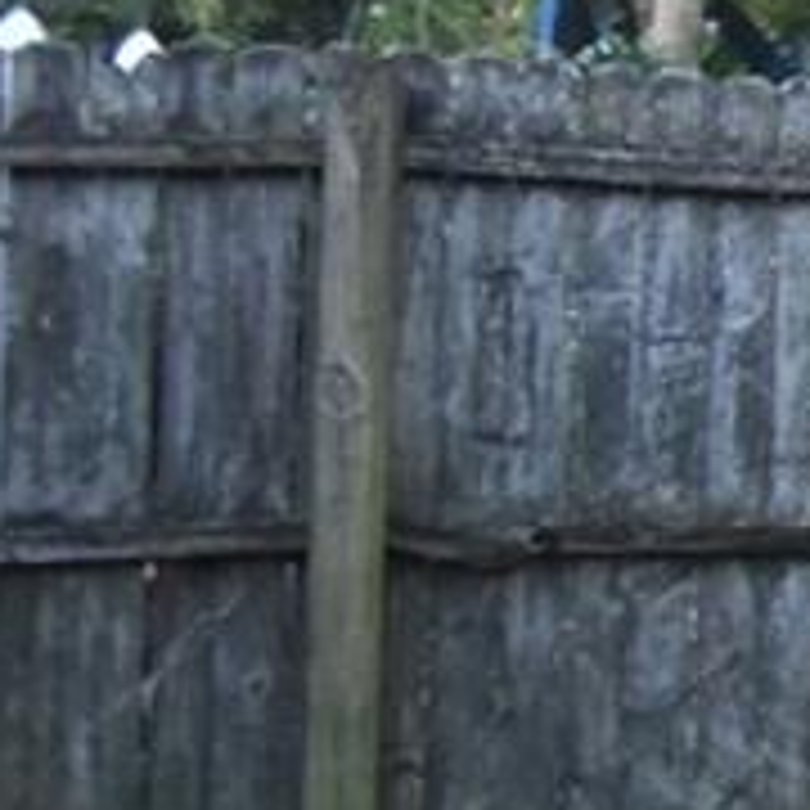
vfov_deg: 15.4
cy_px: 225
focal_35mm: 113
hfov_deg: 7.9
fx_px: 2992
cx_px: 3362
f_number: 3.5
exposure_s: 1/750
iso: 800
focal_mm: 10
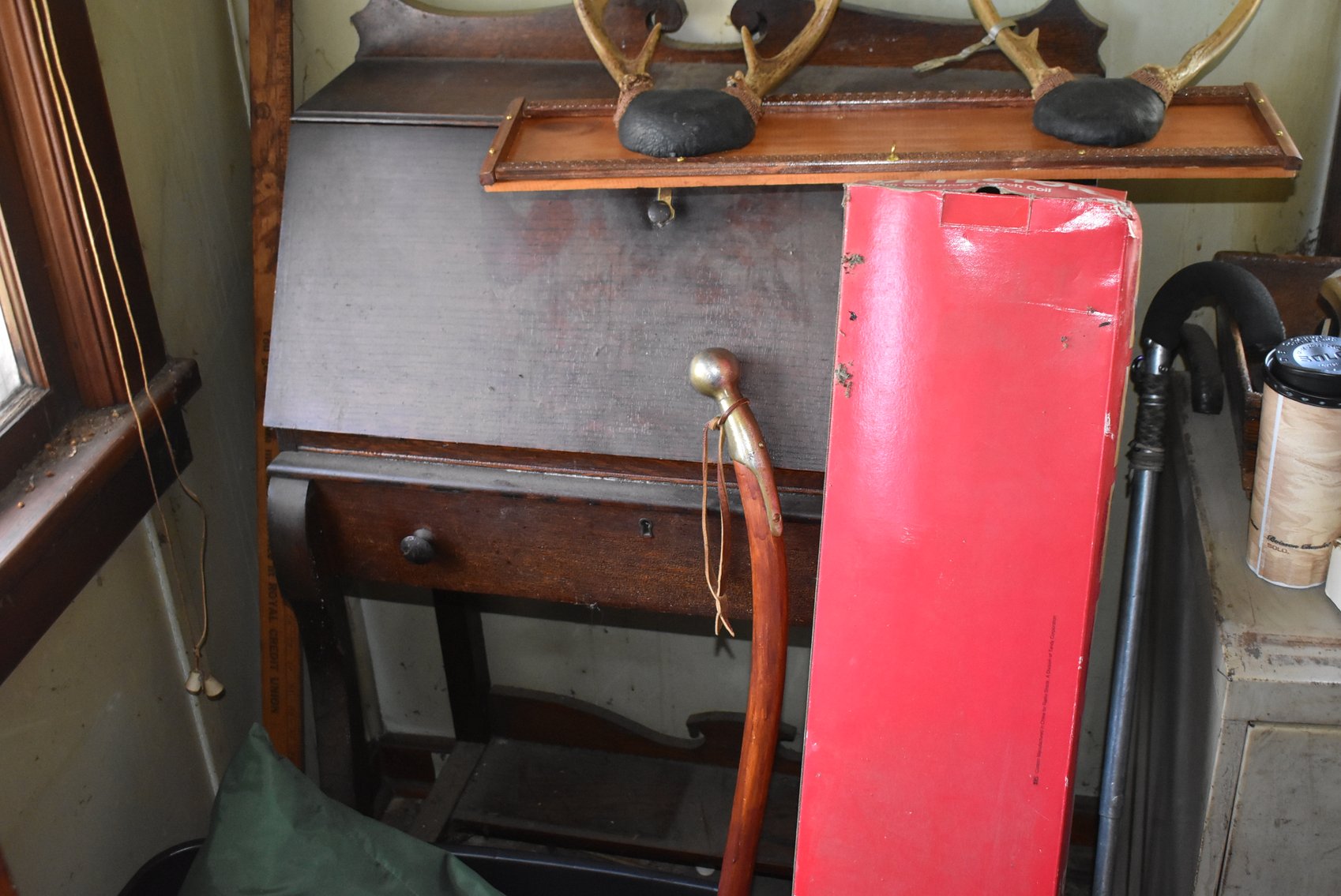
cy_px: 448
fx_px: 1622
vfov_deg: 30.9
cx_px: 670
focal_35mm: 44
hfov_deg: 44.9
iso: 2500
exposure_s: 1/60
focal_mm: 29
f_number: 4.2
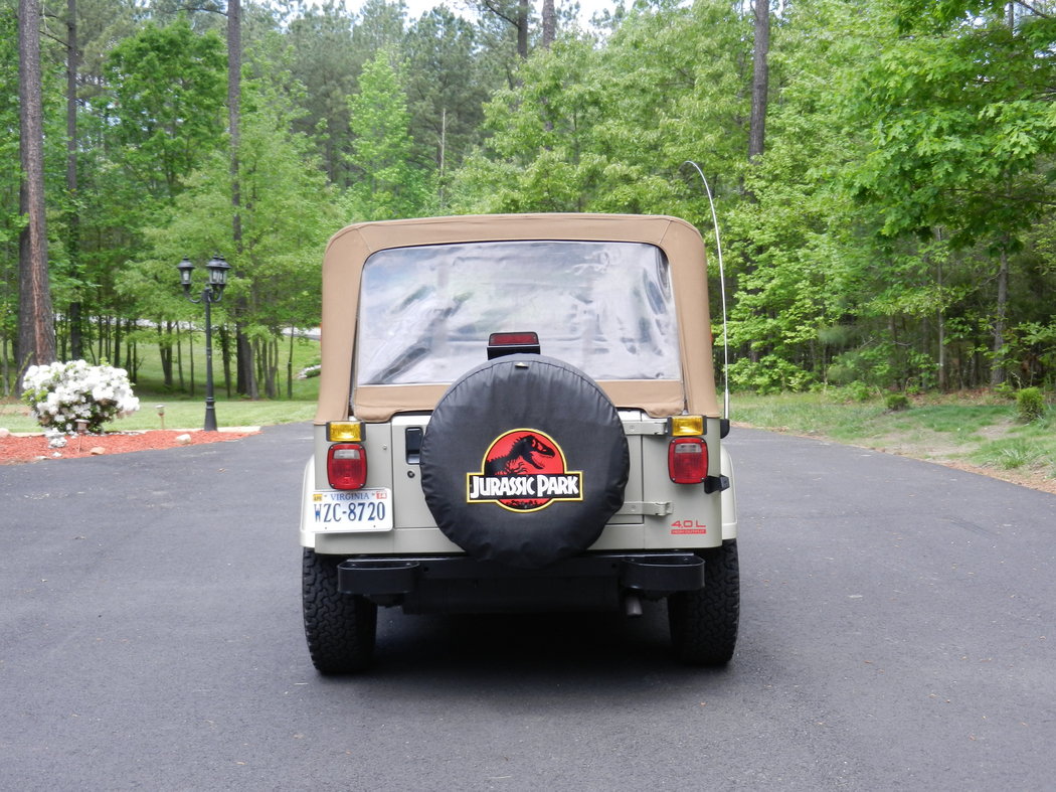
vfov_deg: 32.2
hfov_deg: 42.1
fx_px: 1372
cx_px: 528
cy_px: 396
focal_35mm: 45
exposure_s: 1/200
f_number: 4.2
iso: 160
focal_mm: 8.2
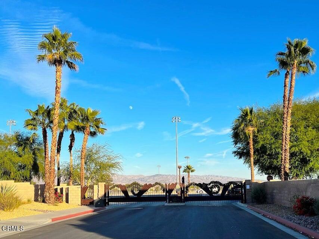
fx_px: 240
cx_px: 160
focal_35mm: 26
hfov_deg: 67.3
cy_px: 120
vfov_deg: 53.0
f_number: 1.5
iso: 50
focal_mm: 5.7
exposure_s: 1/2841
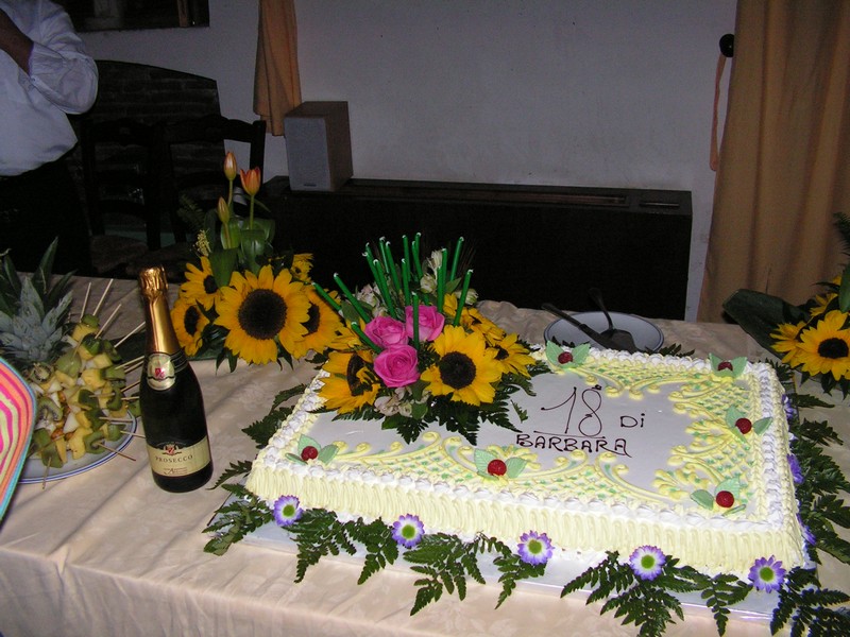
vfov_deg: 39.7
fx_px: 884
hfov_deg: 51.4
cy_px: 318
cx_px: 425
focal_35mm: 36
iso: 200
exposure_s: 1/40
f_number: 3.2
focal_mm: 6
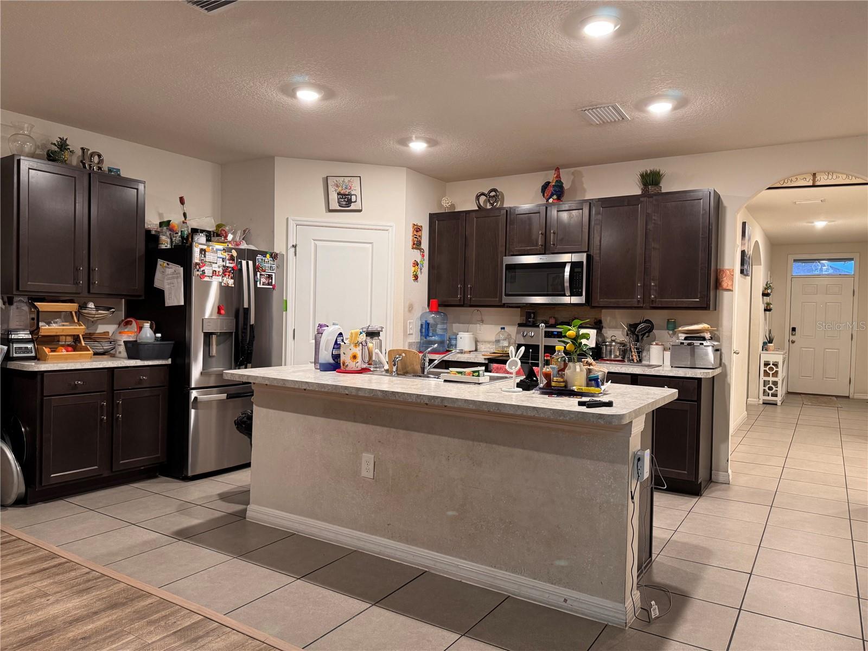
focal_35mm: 24
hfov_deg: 71.6
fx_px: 602
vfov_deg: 56.8
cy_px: 326
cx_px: 434
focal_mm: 6.76
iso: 320
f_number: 1.78
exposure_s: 1/60
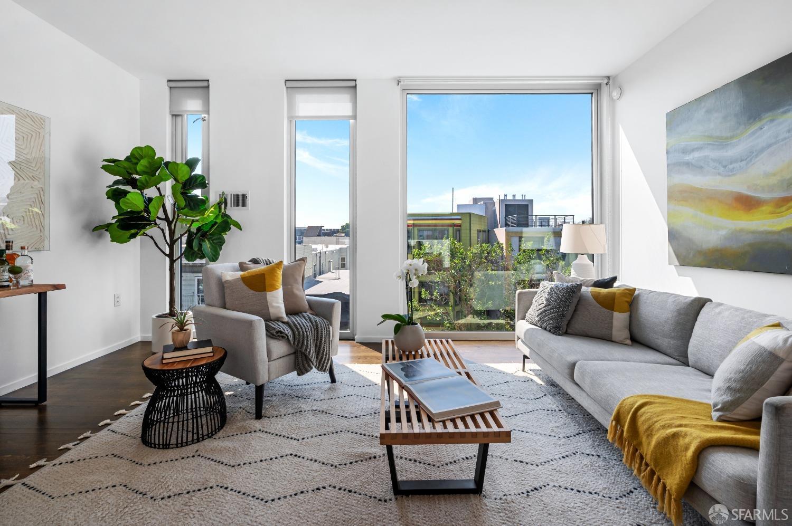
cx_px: 396
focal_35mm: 16
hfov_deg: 96.8
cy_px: 263
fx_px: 352
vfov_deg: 73.6
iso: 200
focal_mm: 16
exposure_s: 1/160
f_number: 9
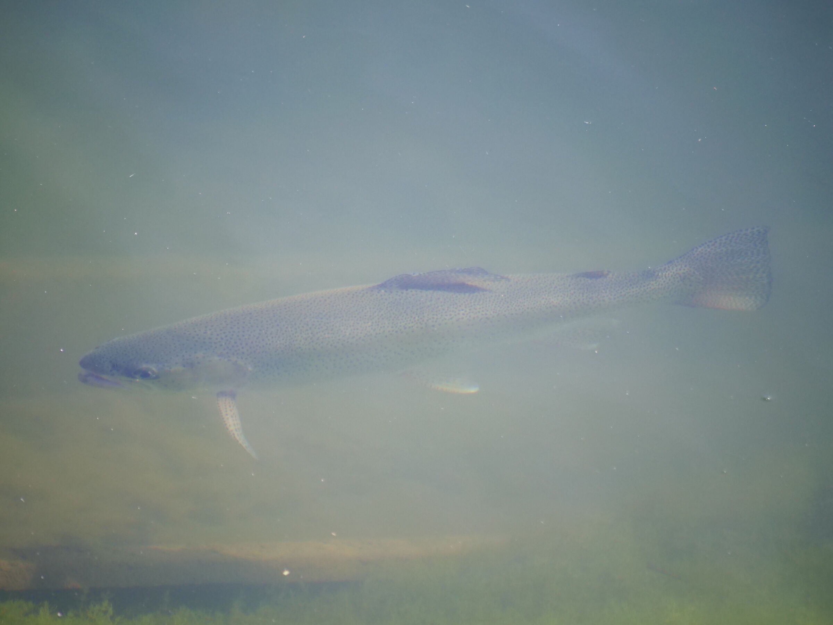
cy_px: 312
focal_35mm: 400
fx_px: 9626
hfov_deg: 5.0
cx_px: 416
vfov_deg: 3.7
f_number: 5.6
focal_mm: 200
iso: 800
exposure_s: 1/1000
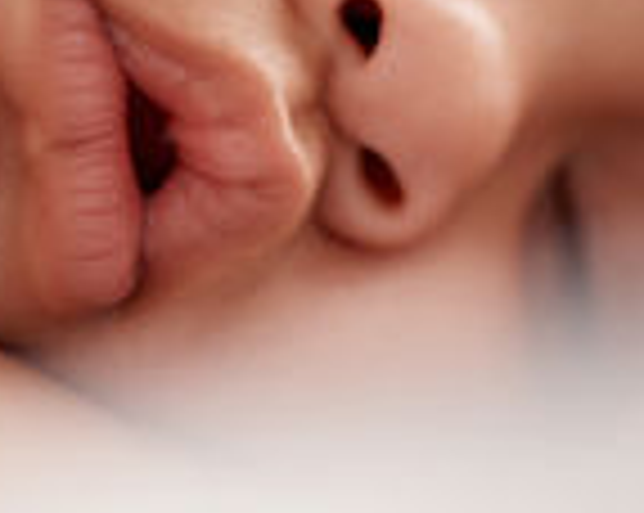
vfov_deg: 5.0
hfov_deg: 6.2
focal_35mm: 310
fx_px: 5901
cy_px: -108
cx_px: 261
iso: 100
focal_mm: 105
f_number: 3.2
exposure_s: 1/200
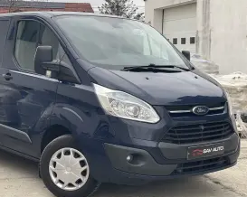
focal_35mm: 67
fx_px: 489
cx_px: 90
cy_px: 90
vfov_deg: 22.8
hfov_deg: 28.2
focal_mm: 6
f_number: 2
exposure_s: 1/122
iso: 50
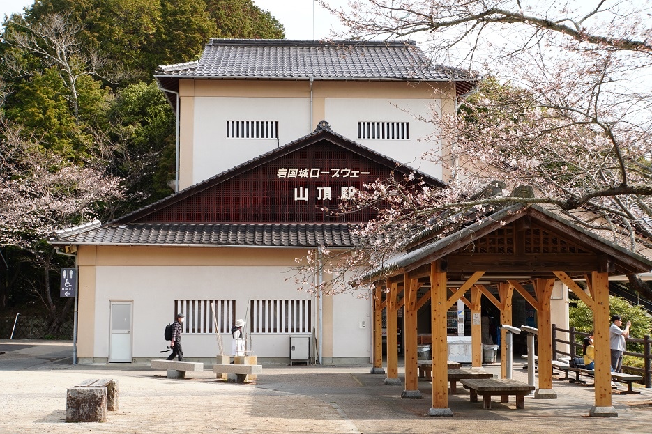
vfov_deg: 25.1
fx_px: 978
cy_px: 217
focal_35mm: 54
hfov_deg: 36.9
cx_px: 326
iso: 100
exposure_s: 1/60
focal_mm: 36
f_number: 9
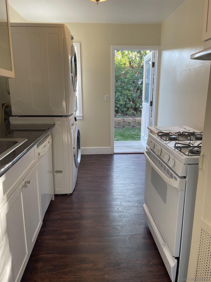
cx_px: 106
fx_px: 211
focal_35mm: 26
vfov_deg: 67.3
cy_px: 141
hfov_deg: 53.1
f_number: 1.6
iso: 80
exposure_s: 1/120
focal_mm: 4.2
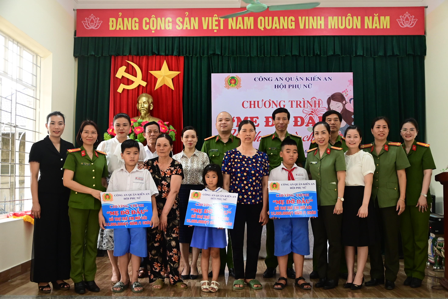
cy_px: 150
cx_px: 224
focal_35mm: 37
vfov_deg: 36.0
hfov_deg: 51.9
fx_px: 461
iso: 2000
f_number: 5
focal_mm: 25
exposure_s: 1/200
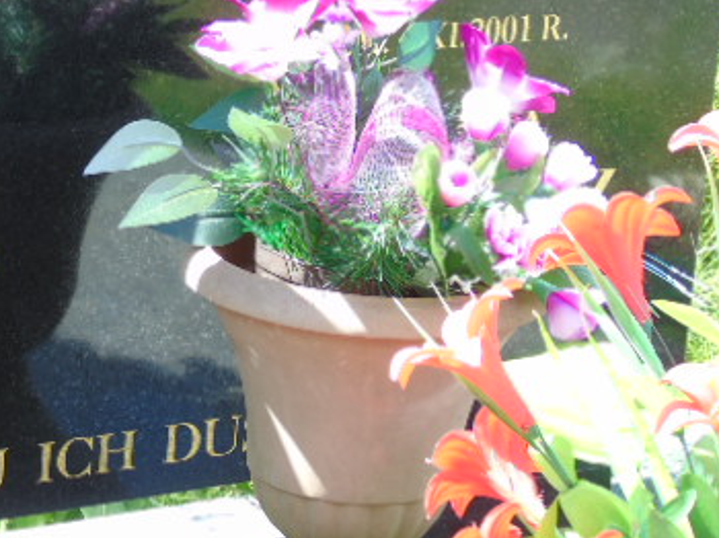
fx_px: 3570
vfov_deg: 8.6
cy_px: 129
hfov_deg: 11.4
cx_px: 86
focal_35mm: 172
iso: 80
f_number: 4.3
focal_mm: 17
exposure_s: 1/60
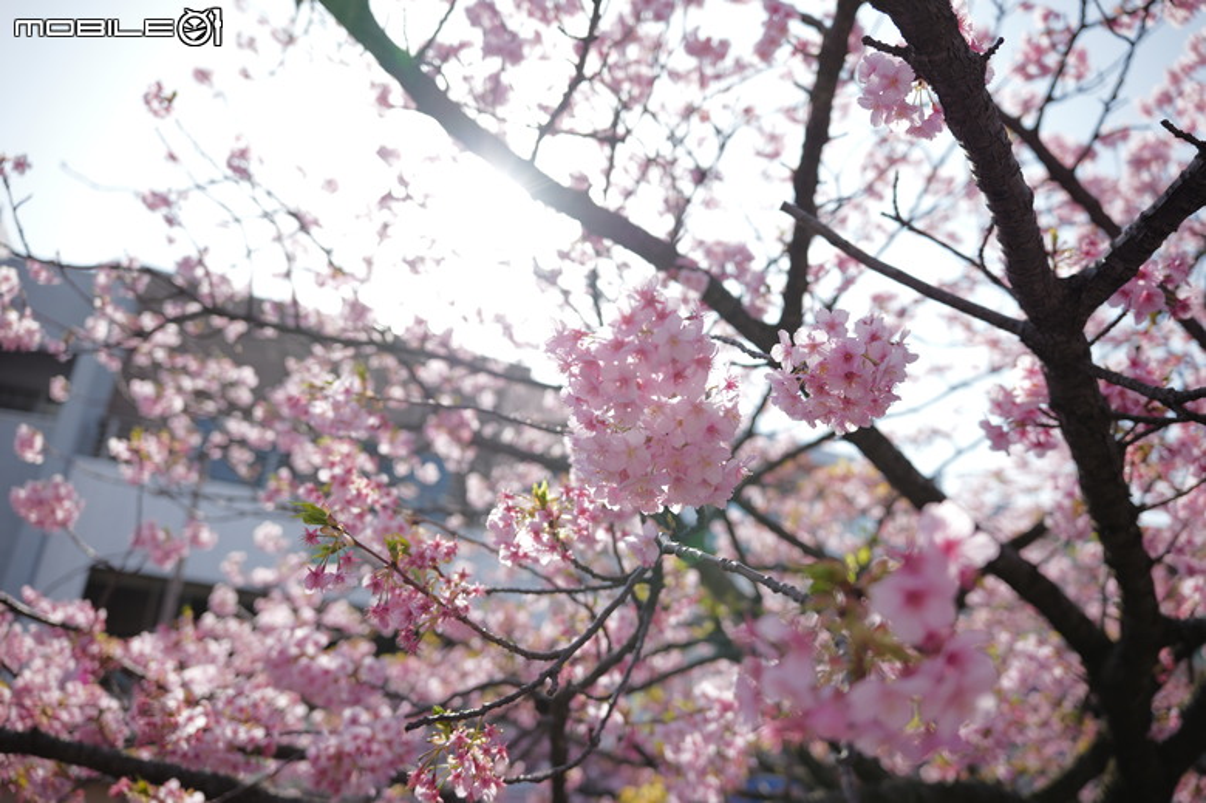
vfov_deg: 46.3
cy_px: 402
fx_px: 937
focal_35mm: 28
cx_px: 603
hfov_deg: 65.5
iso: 100
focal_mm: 28
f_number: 2.8
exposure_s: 1/800
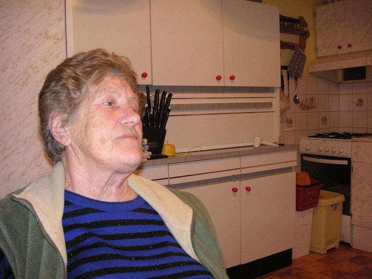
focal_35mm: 37
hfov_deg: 50.1
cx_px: 186
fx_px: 398
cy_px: 140
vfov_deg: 38.7
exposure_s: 1/45
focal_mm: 6.1
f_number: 2.8
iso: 160
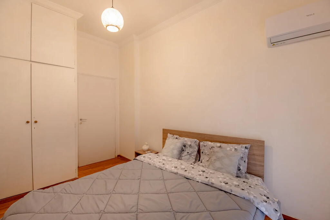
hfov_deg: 100.4
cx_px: 165
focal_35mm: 15
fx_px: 137
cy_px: 110
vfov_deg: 77.3
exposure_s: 1/2
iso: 200
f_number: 5
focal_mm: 15
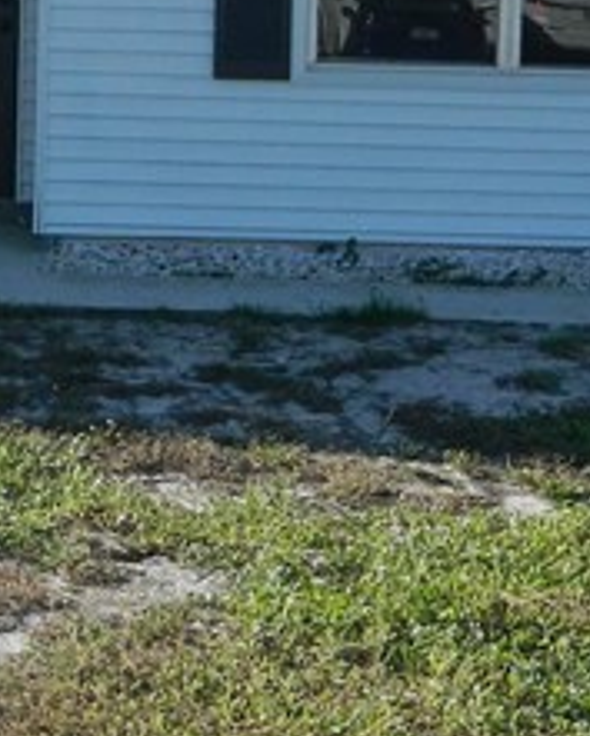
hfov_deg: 13.6
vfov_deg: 16.9
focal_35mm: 113
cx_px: 130
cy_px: 160
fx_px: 2465
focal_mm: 4.5
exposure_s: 1/200
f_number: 8.7
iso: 110
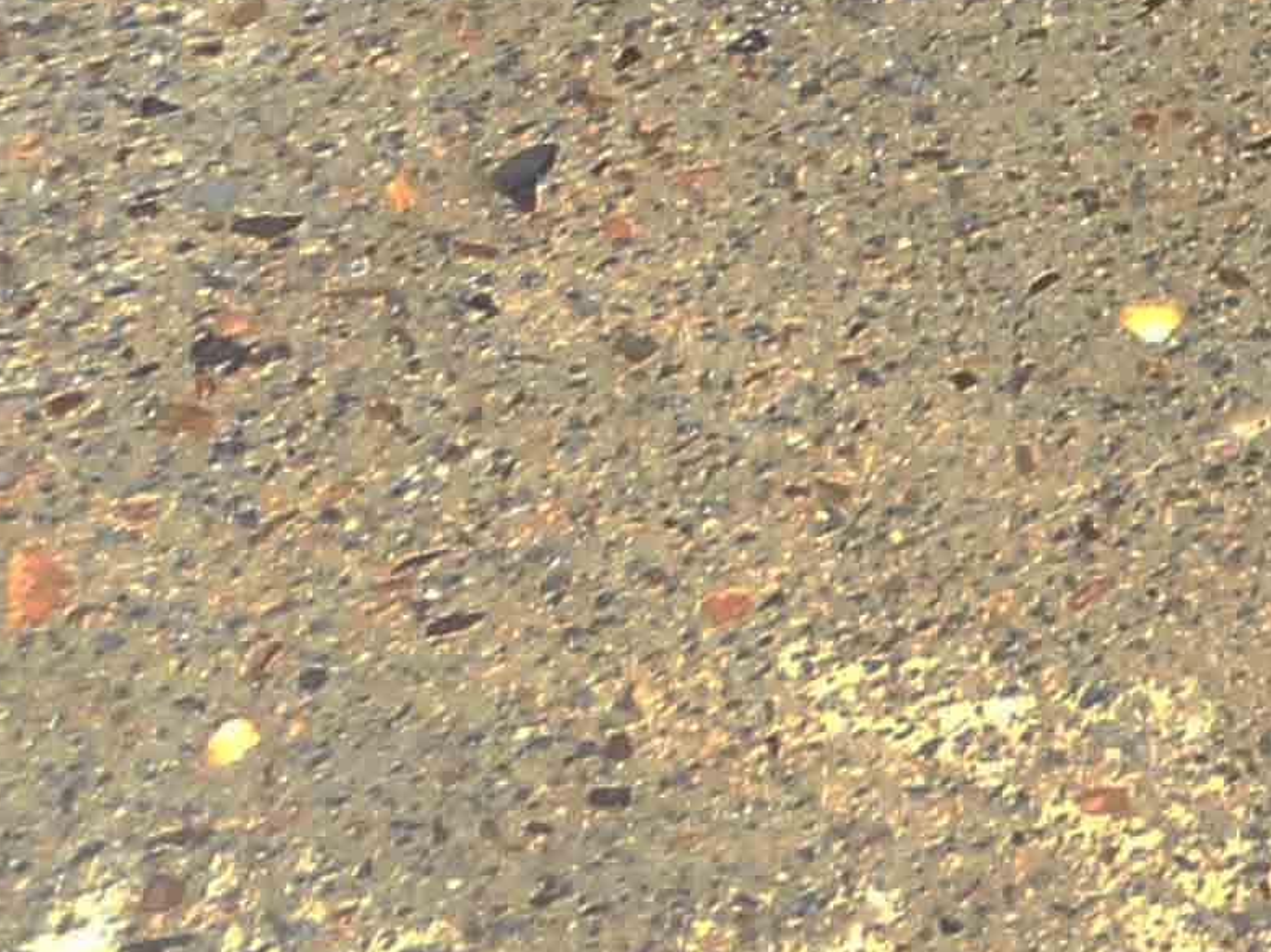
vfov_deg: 7.6
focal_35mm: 165
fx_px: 6056
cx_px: 2526
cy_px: -2164
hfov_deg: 10.9
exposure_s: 1/250
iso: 80
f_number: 3.7
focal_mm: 4.5
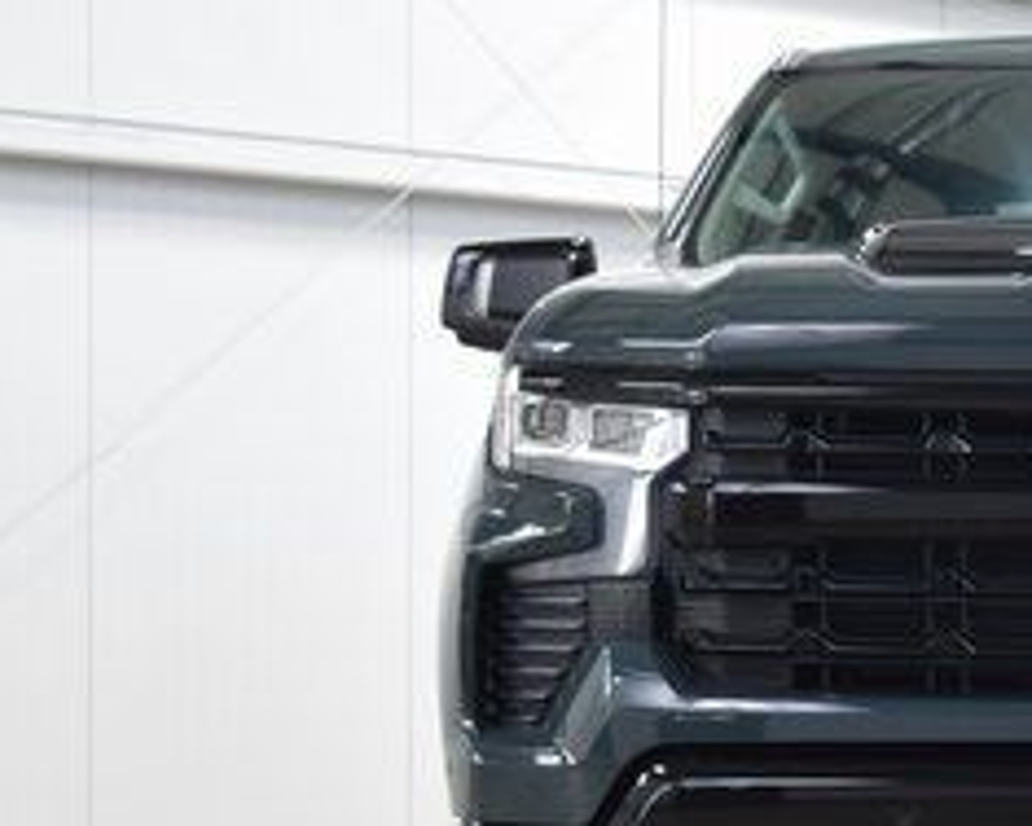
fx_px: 4101
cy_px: 613
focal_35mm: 134
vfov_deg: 11.5
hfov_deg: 14.0
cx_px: 1186
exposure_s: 1/15
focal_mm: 35
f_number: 6.3
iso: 720
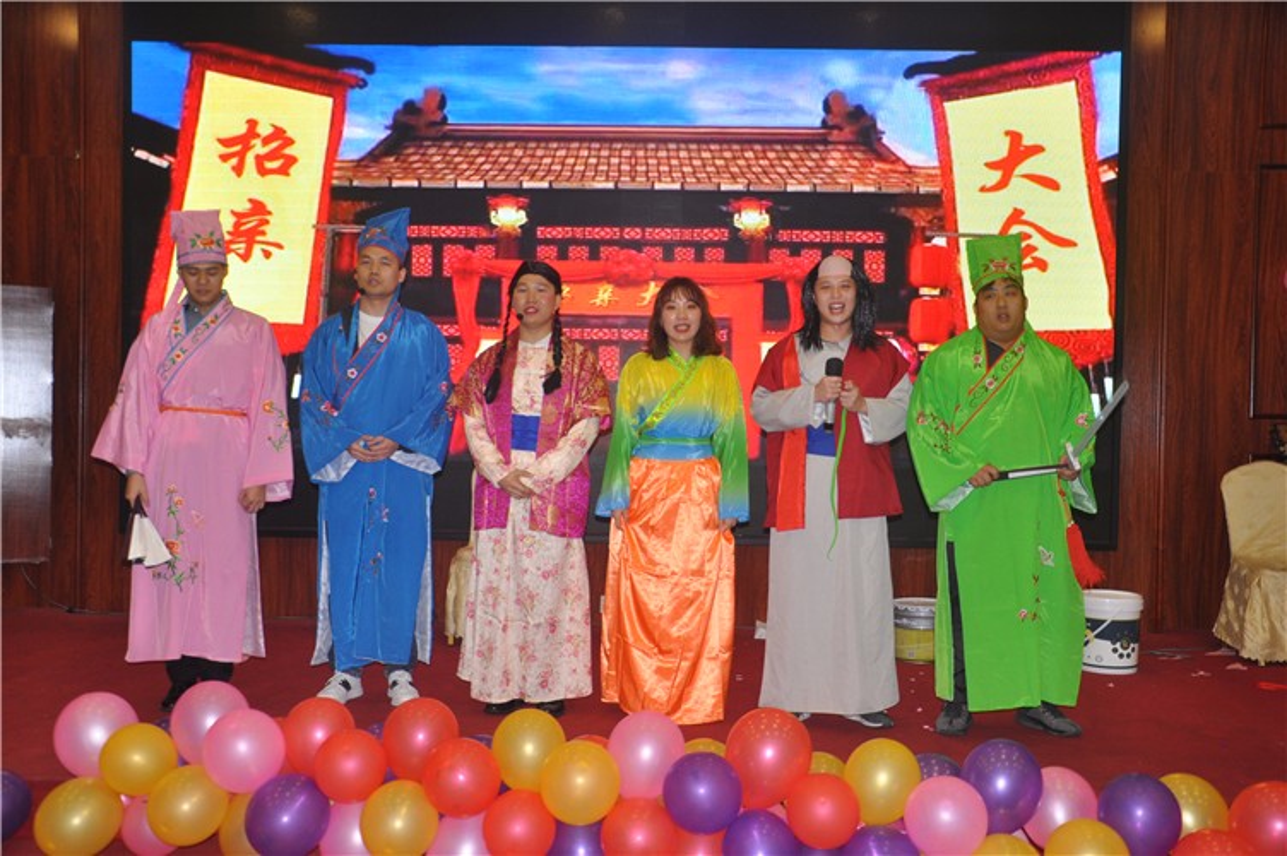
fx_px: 1286
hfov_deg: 53.2
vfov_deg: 36.8
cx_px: 644
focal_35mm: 36
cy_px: 428
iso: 400
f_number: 3.8
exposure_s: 1/60
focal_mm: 24
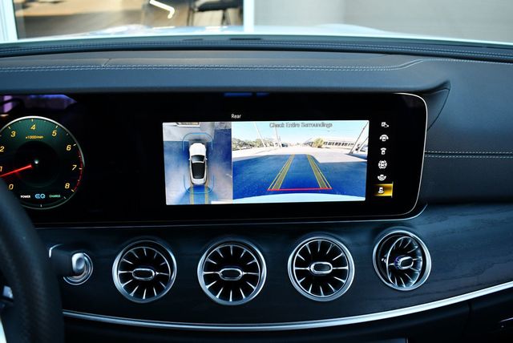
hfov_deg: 53.1
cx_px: 256
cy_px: 172
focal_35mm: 36
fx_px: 513
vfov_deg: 36.9
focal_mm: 18
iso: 500
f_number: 3.5
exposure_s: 1/250
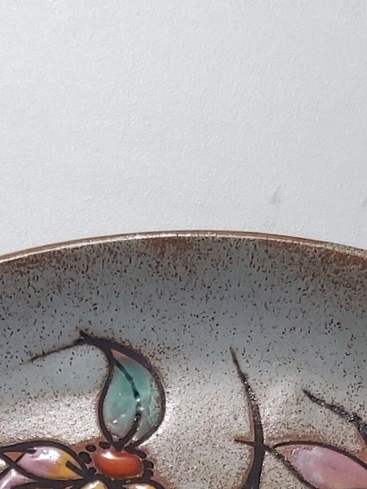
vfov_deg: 15.0
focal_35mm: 117
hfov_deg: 12.7
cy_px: 840
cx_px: 216
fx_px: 1654
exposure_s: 1/6780
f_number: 1.7
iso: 64
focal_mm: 3.92
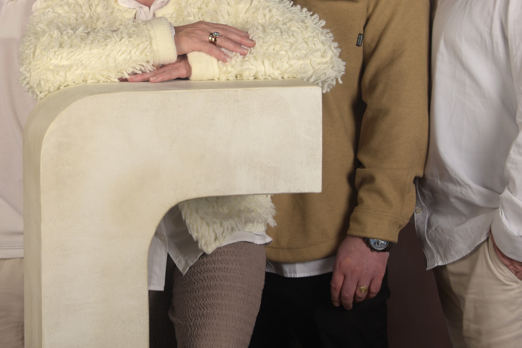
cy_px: 39
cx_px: 176
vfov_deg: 10.3
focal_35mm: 133
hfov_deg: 15.4
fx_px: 1928
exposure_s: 1/160
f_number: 6.3
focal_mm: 72
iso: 100
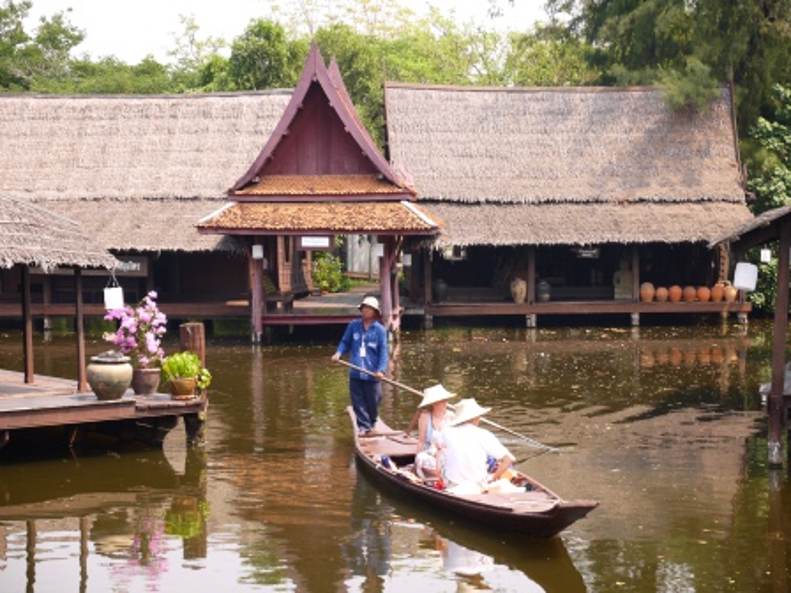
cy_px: 296
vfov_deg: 17.6
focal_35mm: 84
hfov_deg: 23.3
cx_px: 396
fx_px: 1919
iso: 160
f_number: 6.3
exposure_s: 1/200
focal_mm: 42
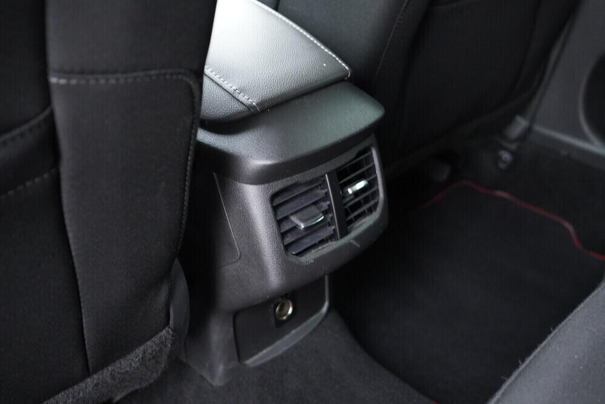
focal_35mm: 37
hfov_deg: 51.9
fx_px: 622
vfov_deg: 36.0
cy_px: 203
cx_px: 310
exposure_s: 1/40
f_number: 2.8
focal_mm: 24
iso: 2000
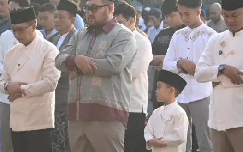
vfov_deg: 5.0
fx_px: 1728
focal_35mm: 261
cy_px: 63
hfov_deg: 8.0
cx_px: 100
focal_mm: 105
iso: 250
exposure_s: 1/250
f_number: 5.6
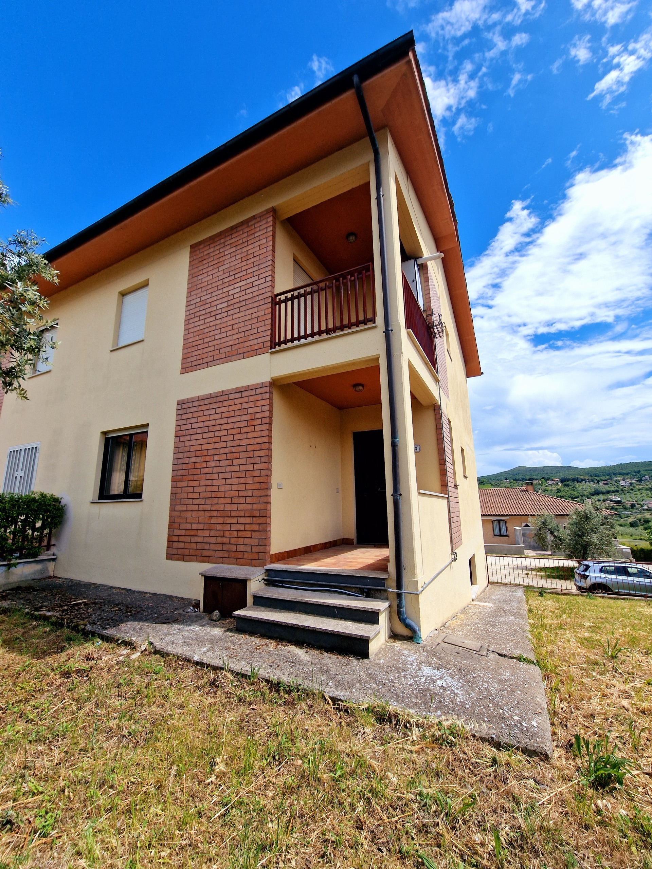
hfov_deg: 89.9
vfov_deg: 106.2
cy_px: 434
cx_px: 326
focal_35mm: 13
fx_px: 326
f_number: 2.2
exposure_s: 1/2976
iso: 50
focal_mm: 2.2
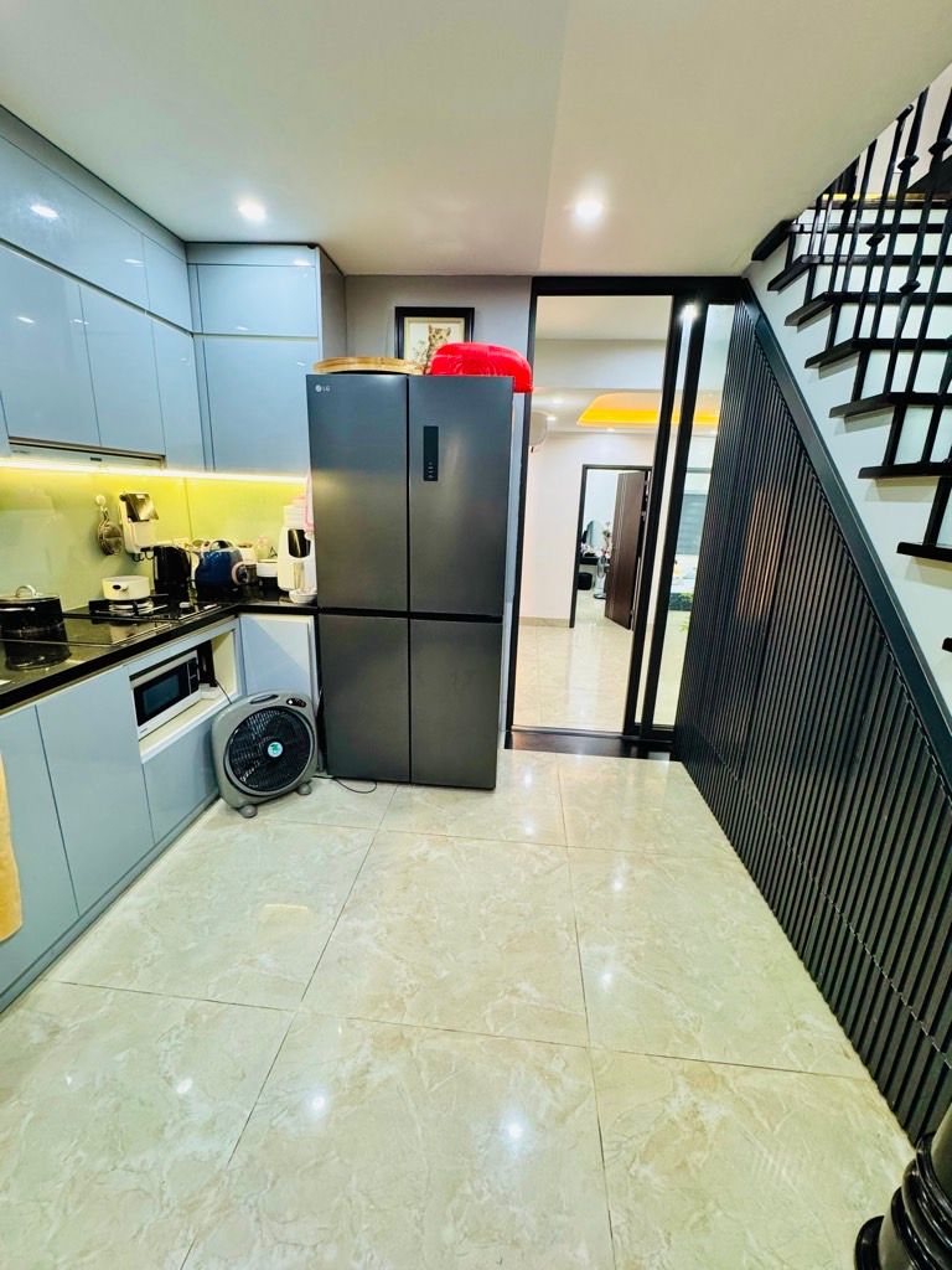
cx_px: 476
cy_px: 635
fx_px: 513
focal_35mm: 14
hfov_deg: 85.7
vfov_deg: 102.1
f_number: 2.2
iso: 320
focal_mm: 2.22
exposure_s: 1/100
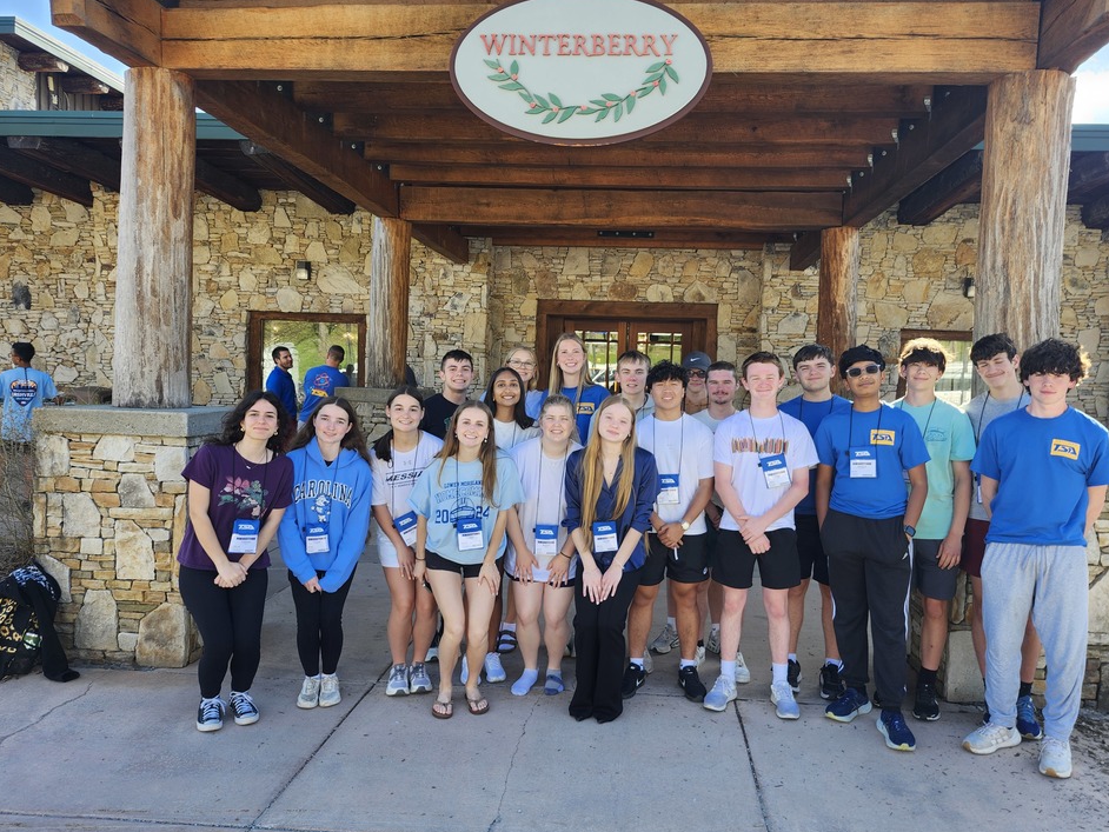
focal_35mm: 25
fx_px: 801
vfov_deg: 54.9
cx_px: 575
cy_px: 442
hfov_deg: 69.4
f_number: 1.8
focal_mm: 5.54
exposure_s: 1/180
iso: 25
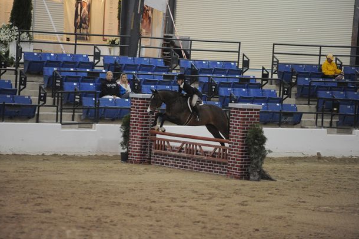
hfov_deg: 9.8
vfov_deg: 6.5
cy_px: 115
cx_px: 175
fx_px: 2093
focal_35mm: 210
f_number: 2.8
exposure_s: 1/400
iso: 6400
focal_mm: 200
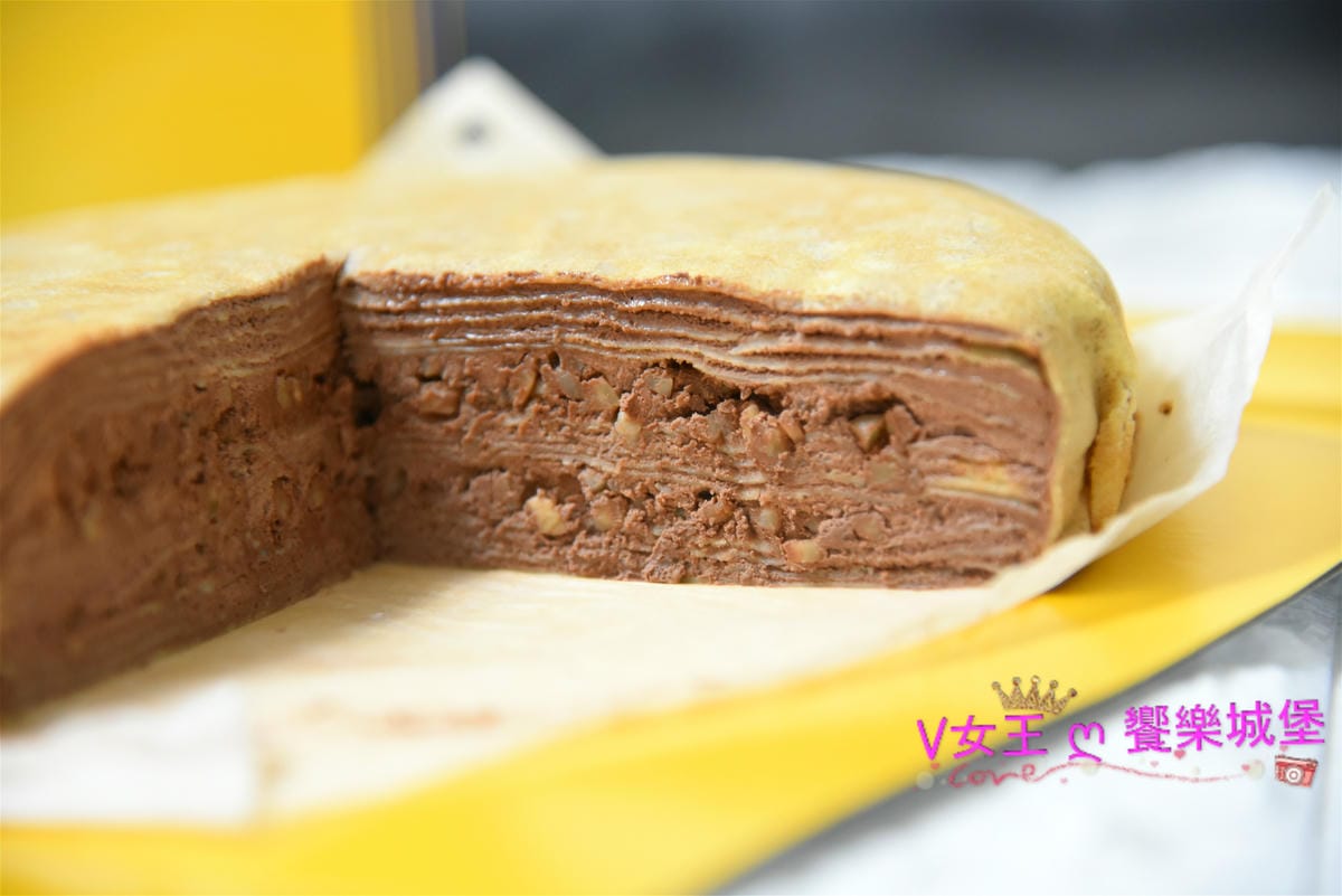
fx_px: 4475
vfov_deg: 11.4
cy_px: 448
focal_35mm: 120
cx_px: 671
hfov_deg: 17.1
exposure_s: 1/80
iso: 3200
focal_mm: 120
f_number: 4
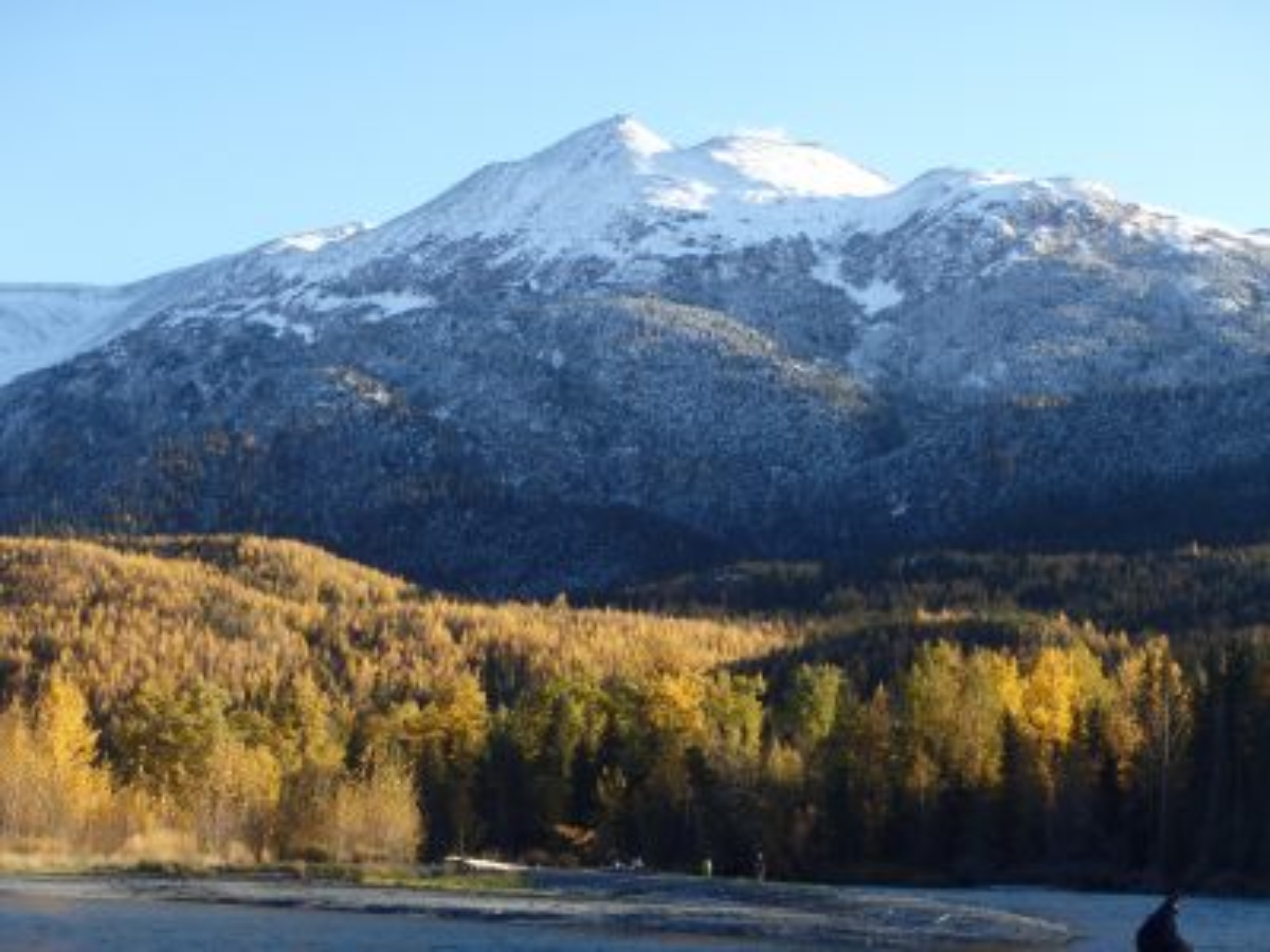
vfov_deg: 24.4
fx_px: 2201
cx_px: 635
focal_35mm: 60
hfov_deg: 32.2
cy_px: 476
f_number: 5.3
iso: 125
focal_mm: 10.7
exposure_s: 1/160
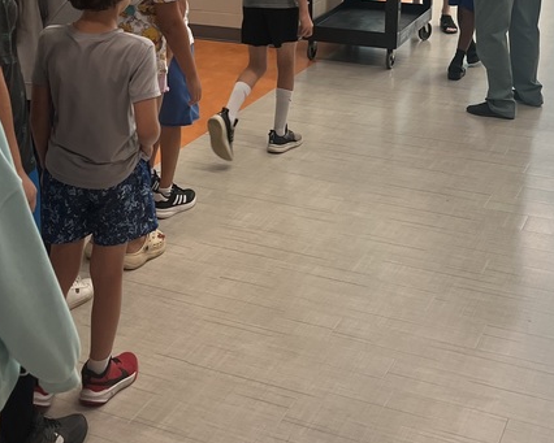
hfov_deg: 31.0
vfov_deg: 24.3
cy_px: 47
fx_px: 1000
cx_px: 267
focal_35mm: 61
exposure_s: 1/120
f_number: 1.5
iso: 100
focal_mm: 5.7
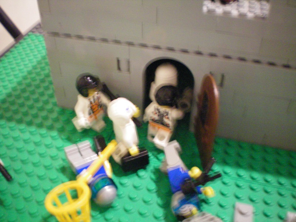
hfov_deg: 49.0
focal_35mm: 38
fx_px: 325
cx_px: 148
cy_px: 111
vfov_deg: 37.7
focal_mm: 6.3
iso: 400
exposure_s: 1/6
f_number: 3.1
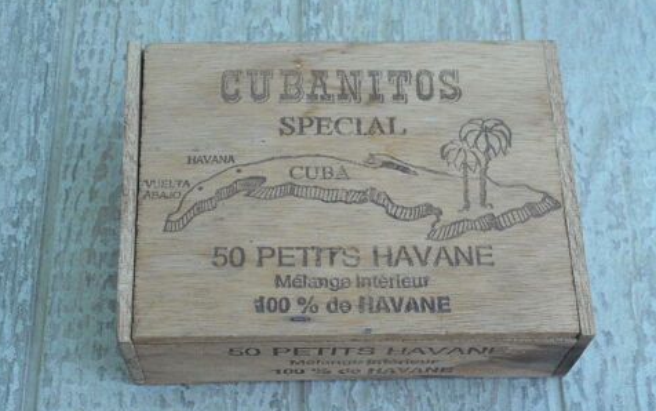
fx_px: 1127
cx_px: 327
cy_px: 232
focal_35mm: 63
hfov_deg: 32.5
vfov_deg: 20.6
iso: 80
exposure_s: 1/60
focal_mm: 10.5
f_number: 5.1
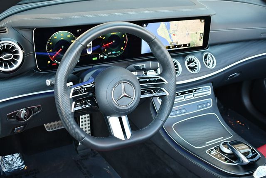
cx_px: 133
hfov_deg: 44.5
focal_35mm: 44
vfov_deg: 30.6
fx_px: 325
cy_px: 89
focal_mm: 22
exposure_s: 1/160
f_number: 3.8
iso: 800
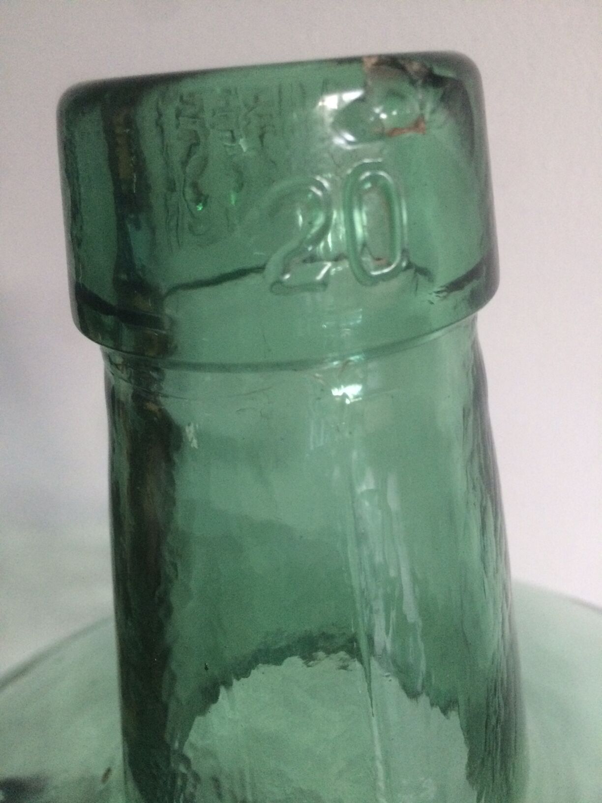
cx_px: 301
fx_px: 672
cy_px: 402
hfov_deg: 48.2
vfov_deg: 61.7
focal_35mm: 29
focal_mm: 4.15
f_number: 2.2
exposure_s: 1/20
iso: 320
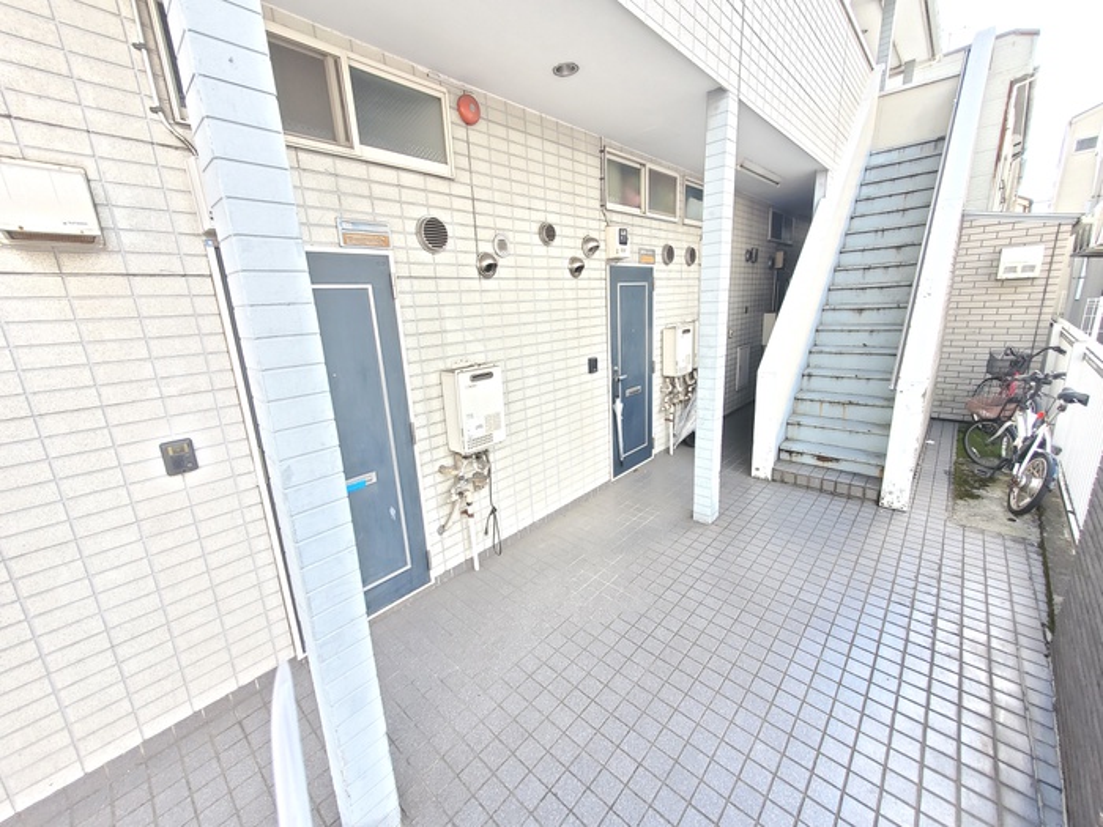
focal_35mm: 13
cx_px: 552
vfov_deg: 89.9
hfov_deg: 106.2
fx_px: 414
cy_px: 414
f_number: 2.2
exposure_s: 1/100
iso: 64
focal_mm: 1.8
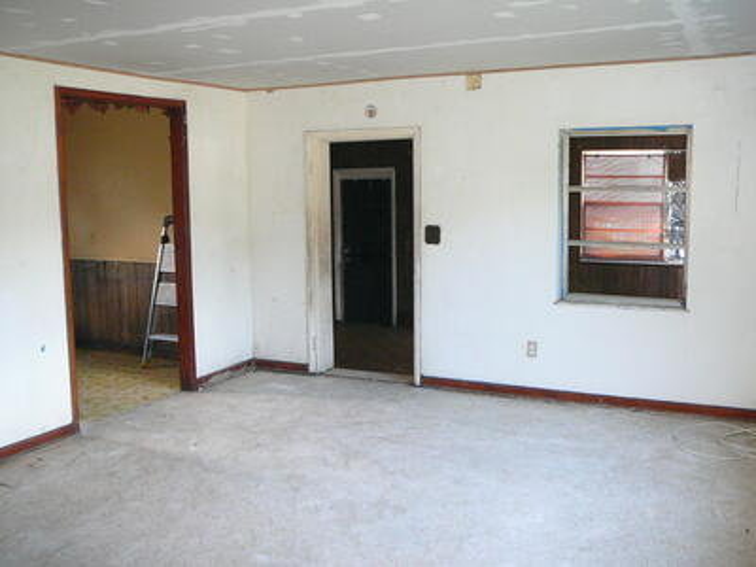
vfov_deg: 40.7
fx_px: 764
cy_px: 284
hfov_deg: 52.6
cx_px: 378
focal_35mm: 35
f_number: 2.8
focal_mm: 5.2
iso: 250
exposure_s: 1/30
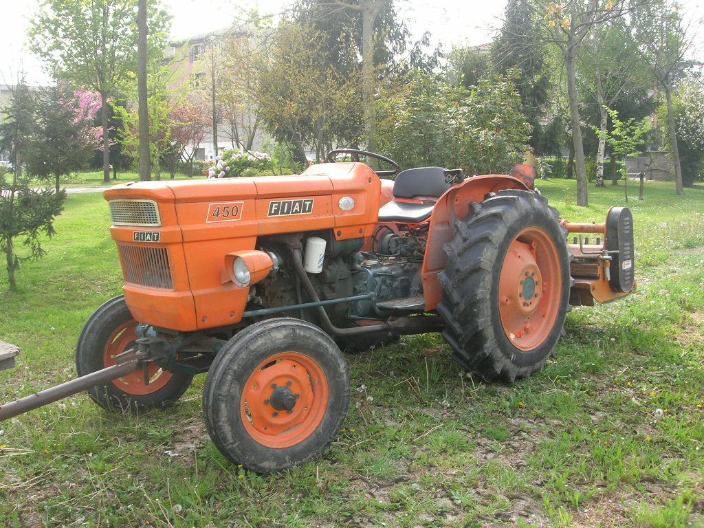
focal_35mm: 38
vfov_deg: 37.7
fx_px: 773
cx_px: 352
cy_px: 264
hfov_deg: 49.0
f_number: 4.8
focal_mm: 7.8
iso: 75
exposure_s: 1/130
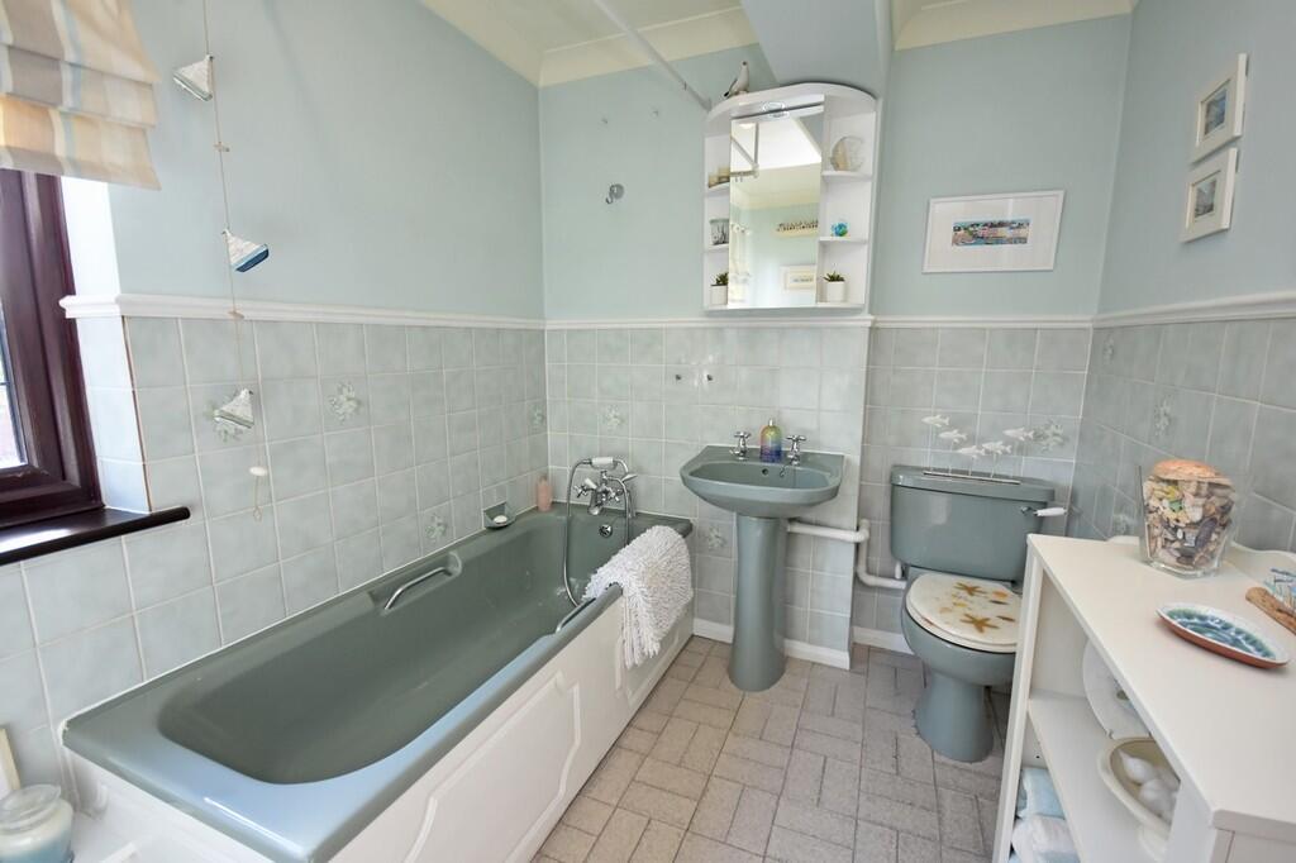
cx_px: 648
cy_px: 432
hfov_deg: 100.4
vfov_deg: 77.3
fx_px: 540
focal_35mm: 15
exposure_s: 1/80
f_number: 4.5
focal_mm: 10
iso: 800
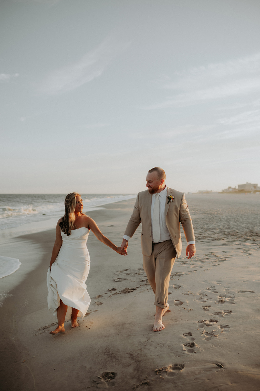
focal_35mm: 35
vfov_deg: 54.5
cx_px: 130
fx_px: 380
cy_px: 196
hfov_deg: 37.8
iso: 250
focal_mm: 35
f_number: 2.2
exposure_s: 1/1250
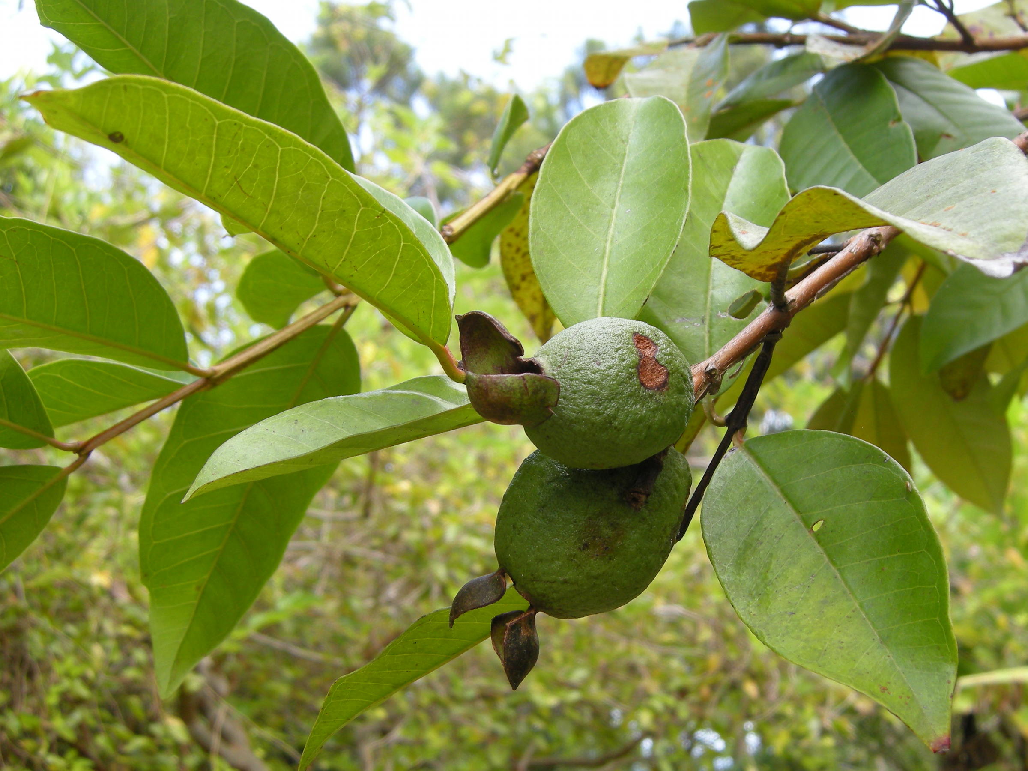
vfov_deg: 40.7
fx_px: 1039
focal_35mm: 35
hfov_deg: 52.6
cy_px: 386
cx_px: 514
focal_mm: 7.5
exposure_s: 1/83
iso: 64
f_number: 3.4
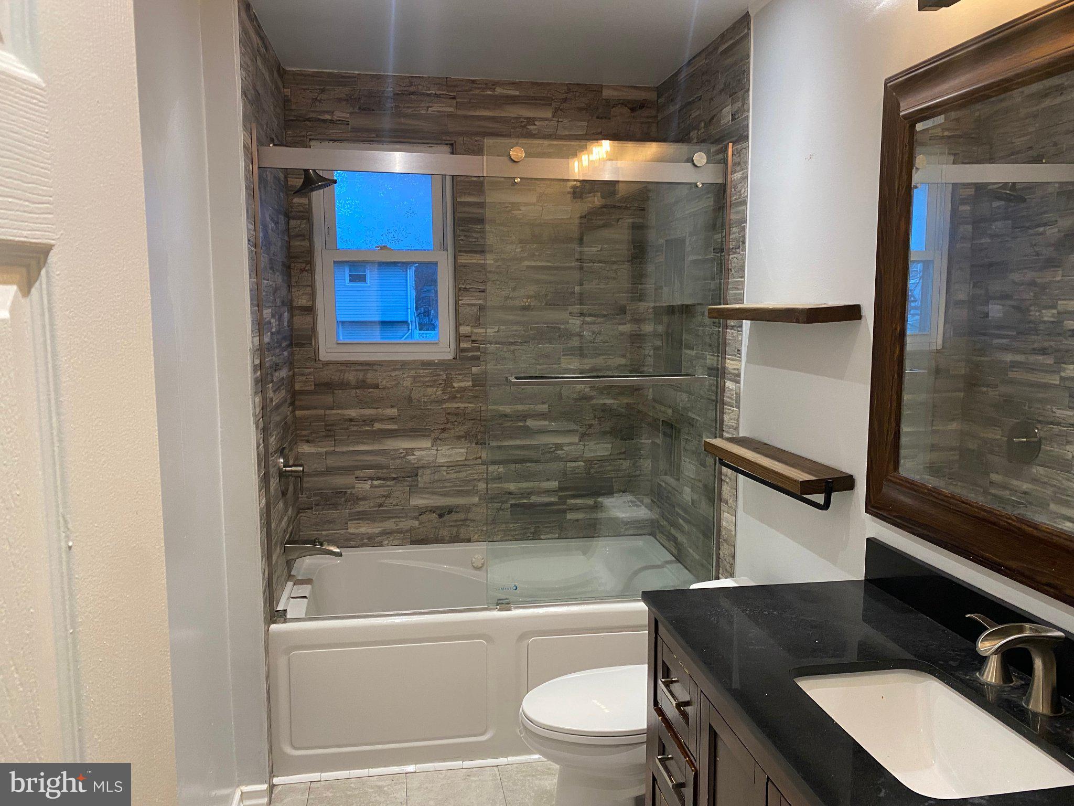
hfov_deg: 67.3
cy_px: 403
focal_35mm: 26
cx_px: 537
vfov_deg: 53.1
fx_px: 807
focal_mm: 4.25
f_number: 1.8
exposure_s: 1/60
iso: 160
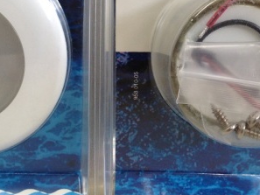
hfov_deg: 27.3
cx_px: 95
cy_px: 34
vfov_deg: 20.5
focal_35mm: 71
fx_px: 533
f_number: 2.4
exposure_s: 1/60
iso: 64
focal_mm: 4.12
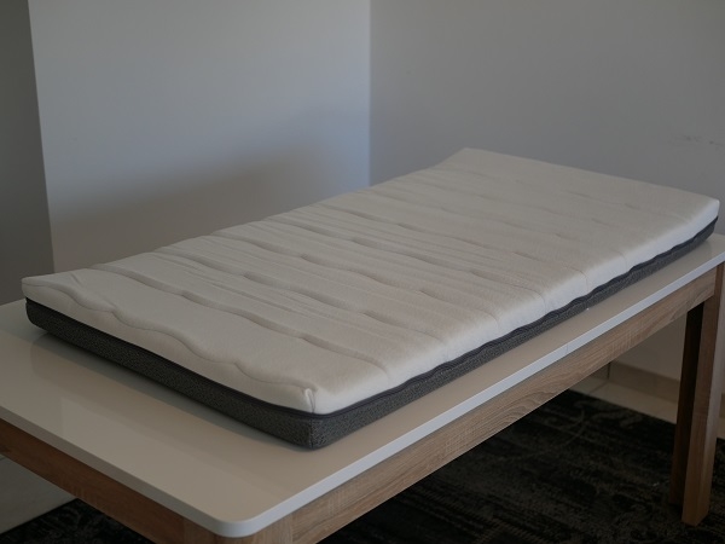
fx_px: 1047
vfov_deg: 29.1
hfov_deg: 38.2
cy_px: 272
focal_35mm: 50
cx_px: 362
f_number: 1.7
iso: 200
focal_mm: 25
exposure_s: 1/100
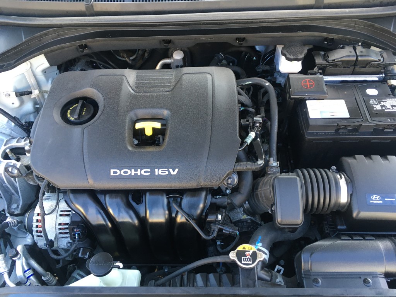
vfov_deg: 48.2
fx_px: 332
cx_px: 198
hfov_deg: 61.7
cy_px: 148
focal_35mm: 29
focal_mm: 4.15
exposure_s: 1/30
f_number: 2.2
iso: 40
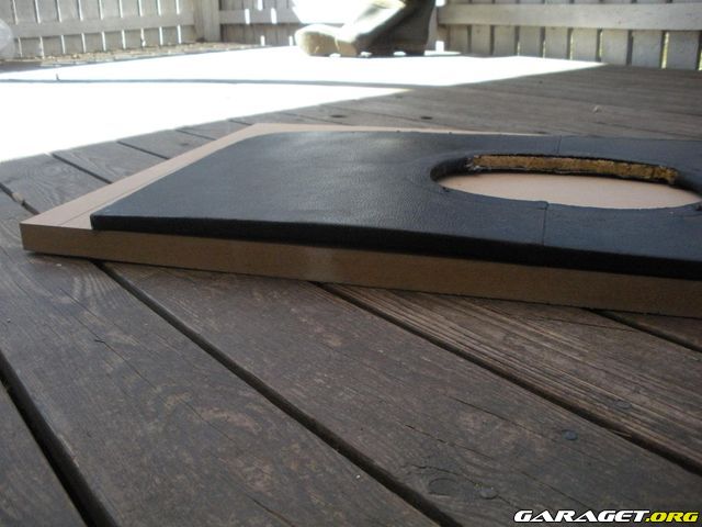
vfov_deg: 39.7
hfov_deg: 51.4
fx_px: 730
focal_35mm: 36
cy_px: 264
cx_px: 351
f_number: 3.5
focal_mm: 6.3
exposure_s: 1/710
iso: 400
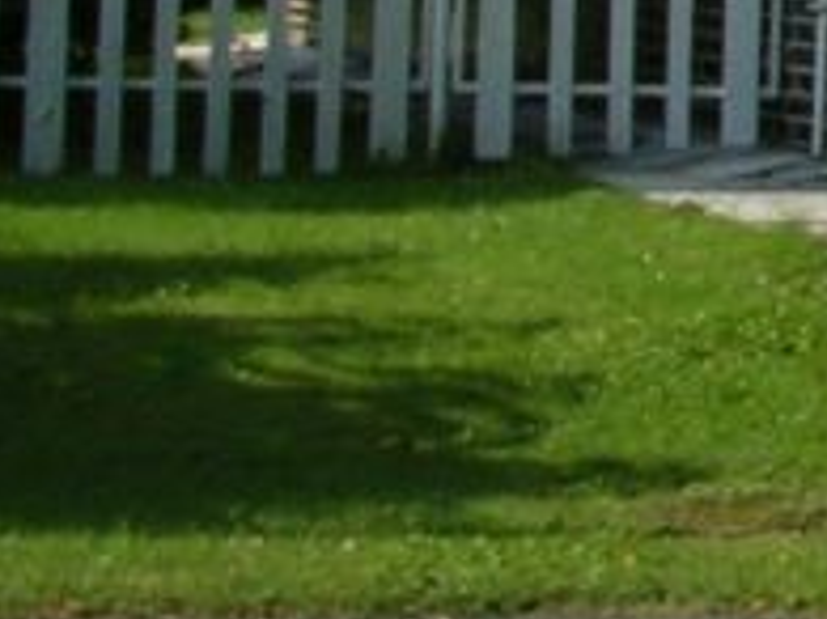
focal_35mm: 200
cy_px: -903
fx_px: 4775
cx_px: 1993
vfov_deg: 7.0
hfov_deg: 8.9
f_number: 5.6
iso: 50
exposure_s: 1/246
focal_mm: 5.8
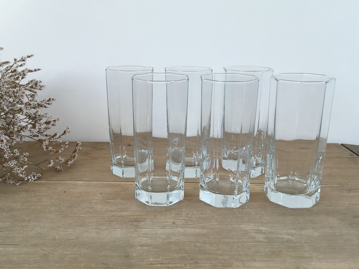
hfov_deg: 53.9
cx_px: 168
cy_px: 118
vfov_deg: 41.7
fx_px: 353
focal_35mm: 34
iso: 25
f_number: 2.2
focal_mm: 4.15
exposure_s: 1/100
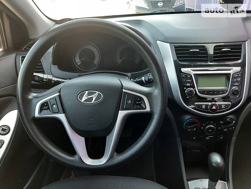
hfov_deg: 67.3
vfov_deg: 53.1
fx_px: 189
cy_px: 94
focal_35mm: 26
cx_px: 126
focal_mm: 3.9
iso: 64
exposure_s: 1/50
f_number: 1.7
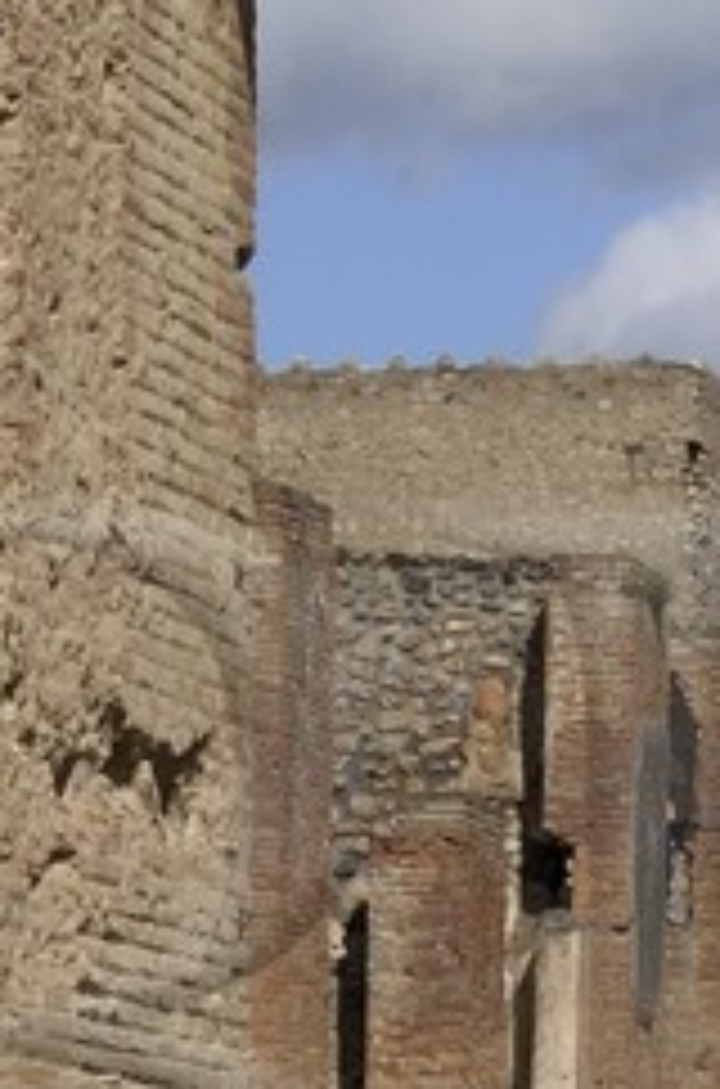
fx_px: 8388
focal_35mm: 278
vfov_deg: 7.4
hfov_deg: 4.9
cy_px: 1066
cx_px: 504
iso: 100
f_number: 16
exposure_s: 1/100
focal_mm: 28
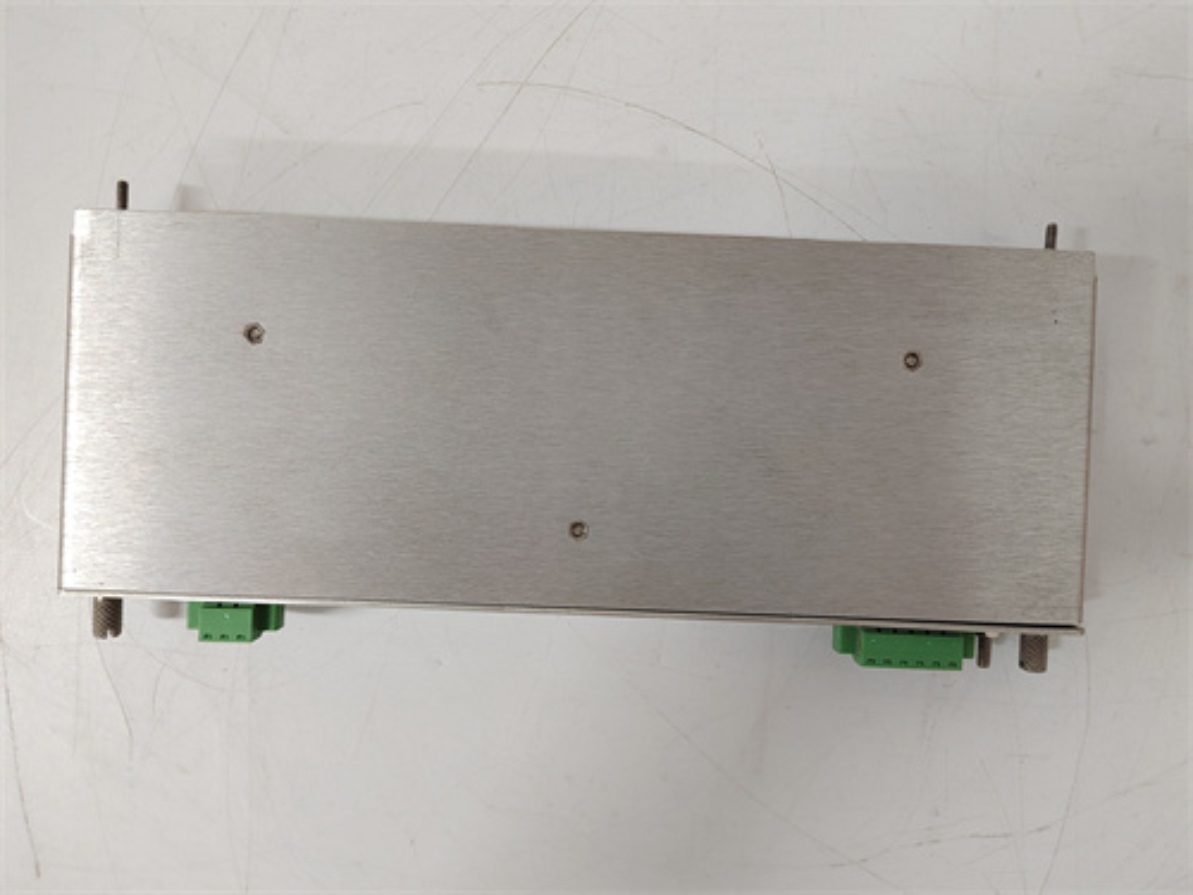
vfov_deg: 58.9
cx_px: 596
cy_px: 448
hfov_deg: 73.9
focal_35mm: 23
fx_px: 793
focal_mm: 5.52
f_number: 1.9
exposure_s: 1/60
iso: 1513
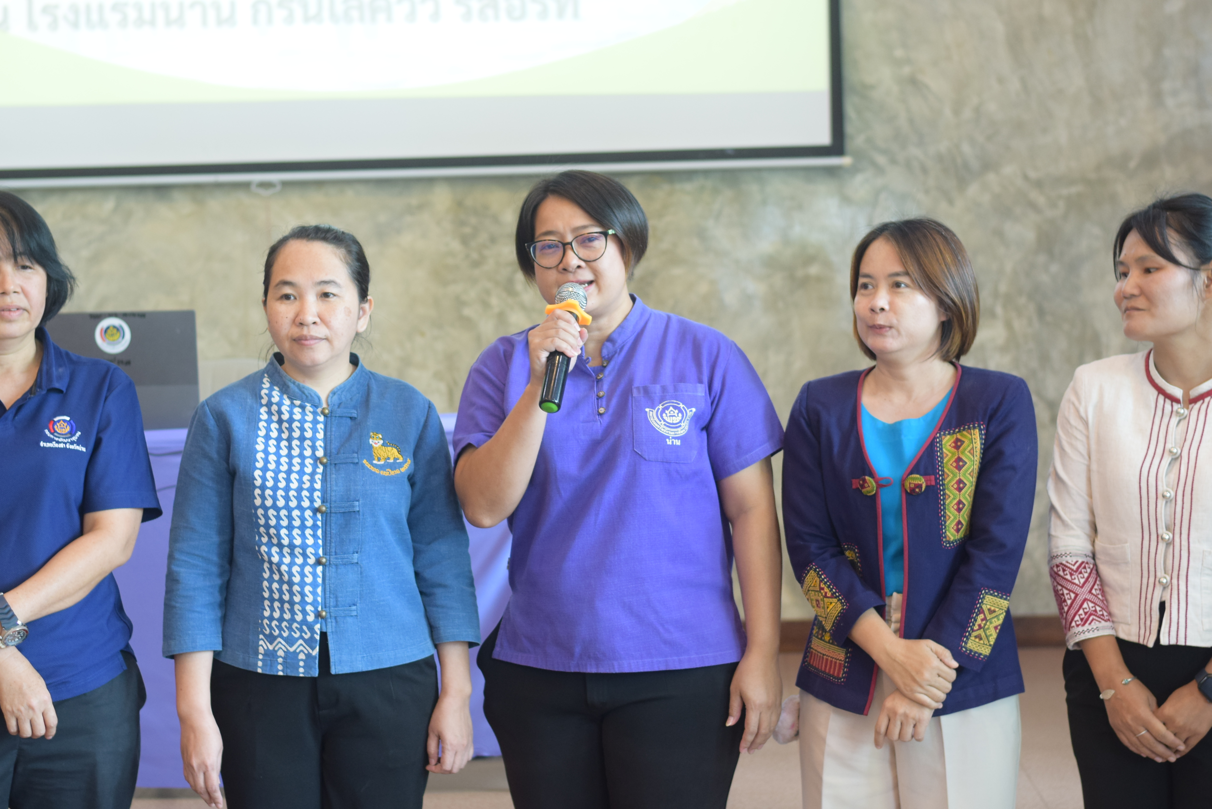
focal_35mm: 75
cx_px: 606
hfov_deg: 27.0
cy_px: 404
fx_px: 2525
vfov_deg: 18.2
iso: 800
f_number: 2.8
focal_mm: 50
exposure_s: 1/125
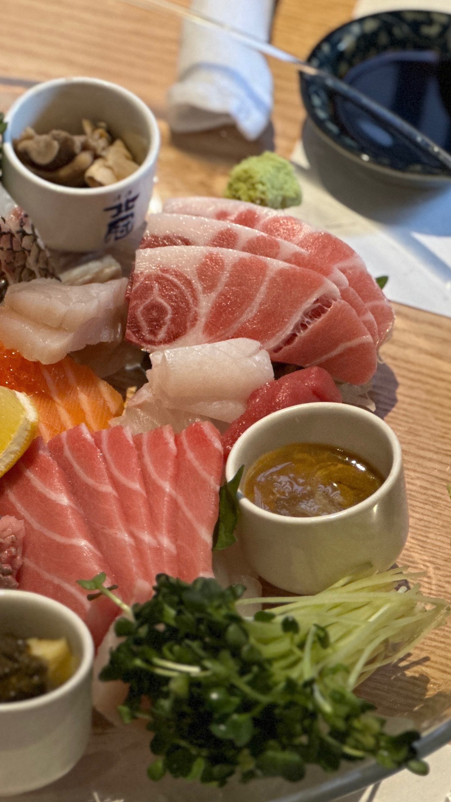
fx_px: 2827
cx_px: -46
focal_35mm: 133
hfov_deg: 9.0
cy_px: 450
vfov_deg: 16.1
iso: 320
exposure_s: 1/30
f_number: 2.8
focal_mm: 9
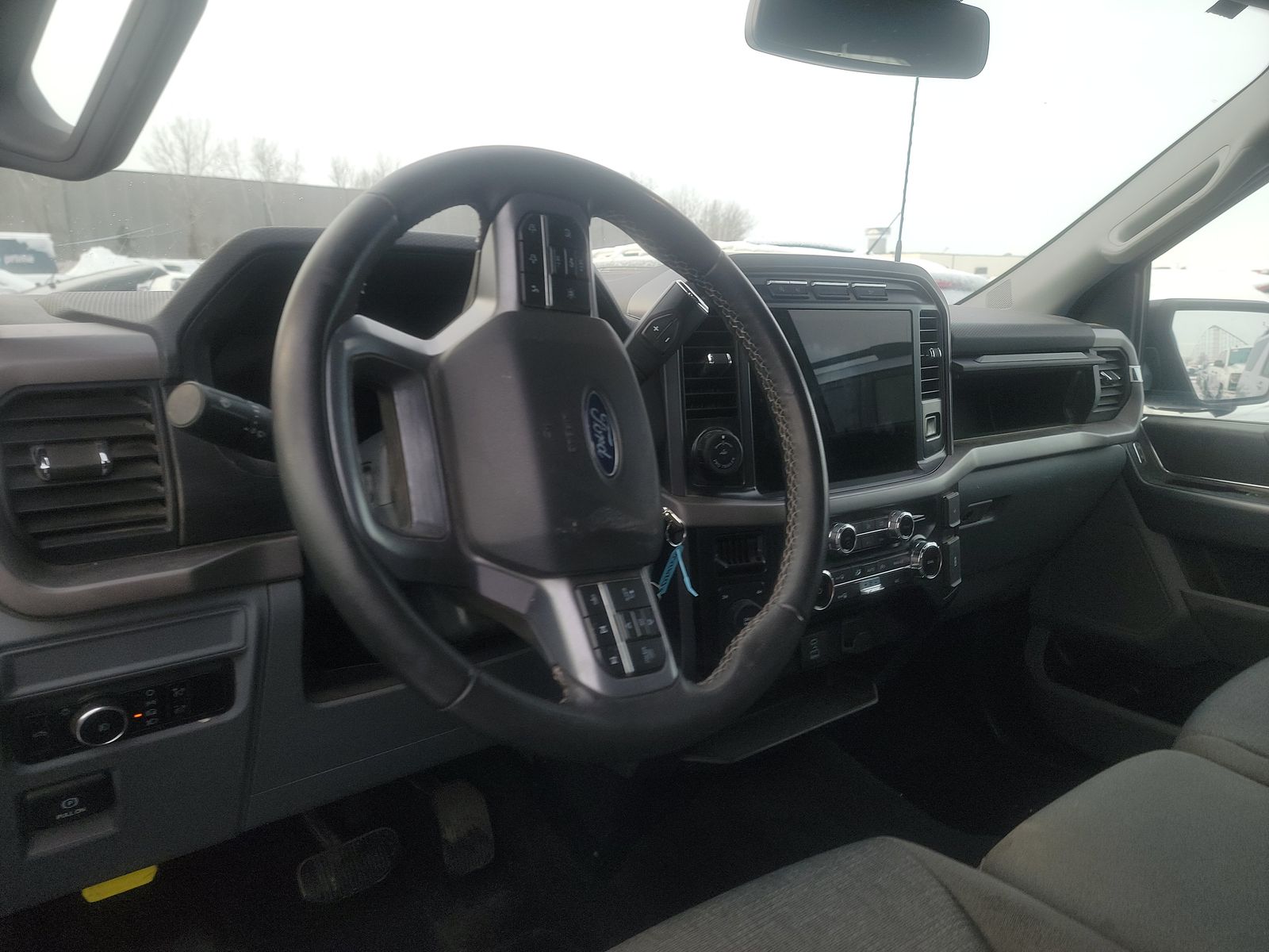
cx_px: 634
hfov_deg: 71.6
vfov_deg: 56.8
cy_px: 476
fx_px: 880
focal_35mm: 24
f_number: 1.8
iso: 76
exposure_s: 1/119
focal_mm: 6.7
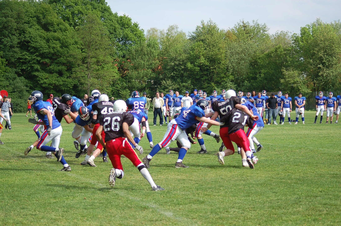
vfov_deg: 13.0
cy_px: 113
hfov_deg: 19.5
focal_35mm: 105
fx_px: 993
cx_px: 170
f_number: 4
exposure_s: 1/1000
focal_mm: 70
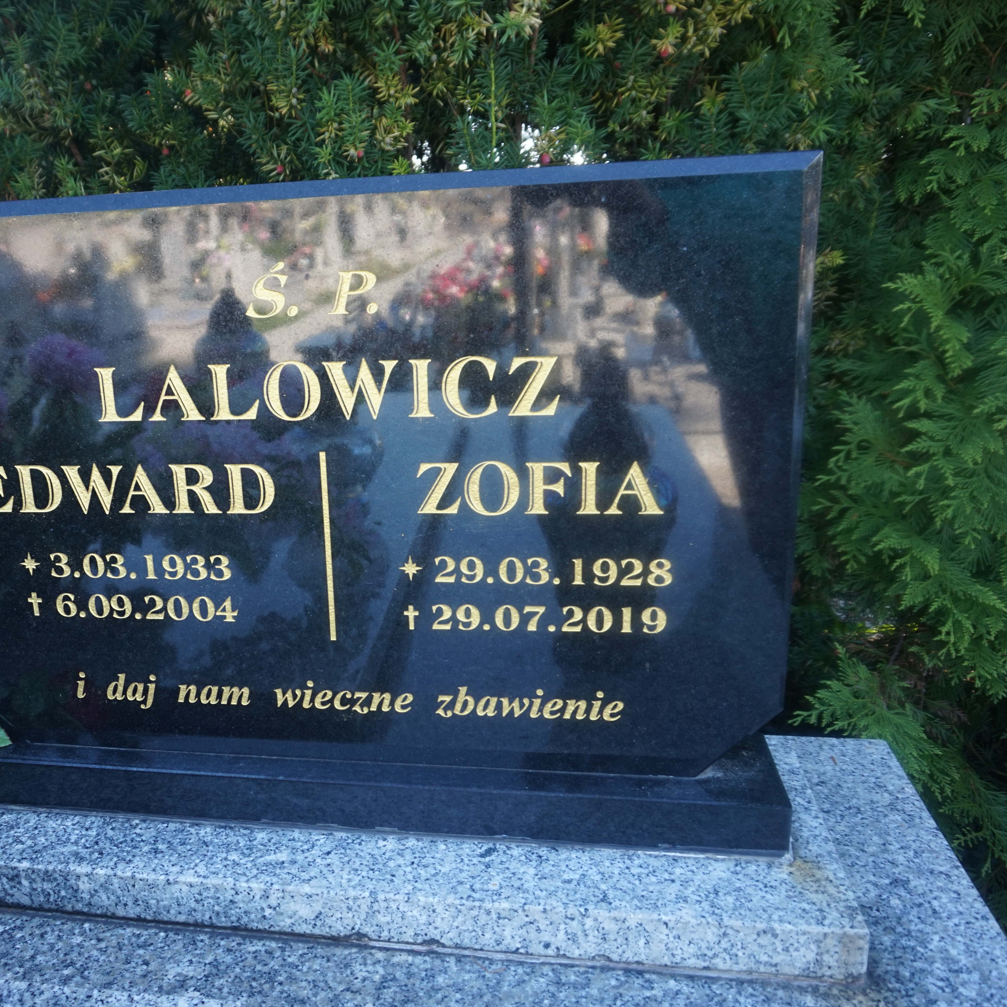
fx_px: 1020
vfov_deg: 52.5
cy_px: 508
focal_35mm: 31
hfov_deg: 51.6
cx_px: 338
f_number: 4
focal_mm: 16
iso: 250
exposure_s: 1/160
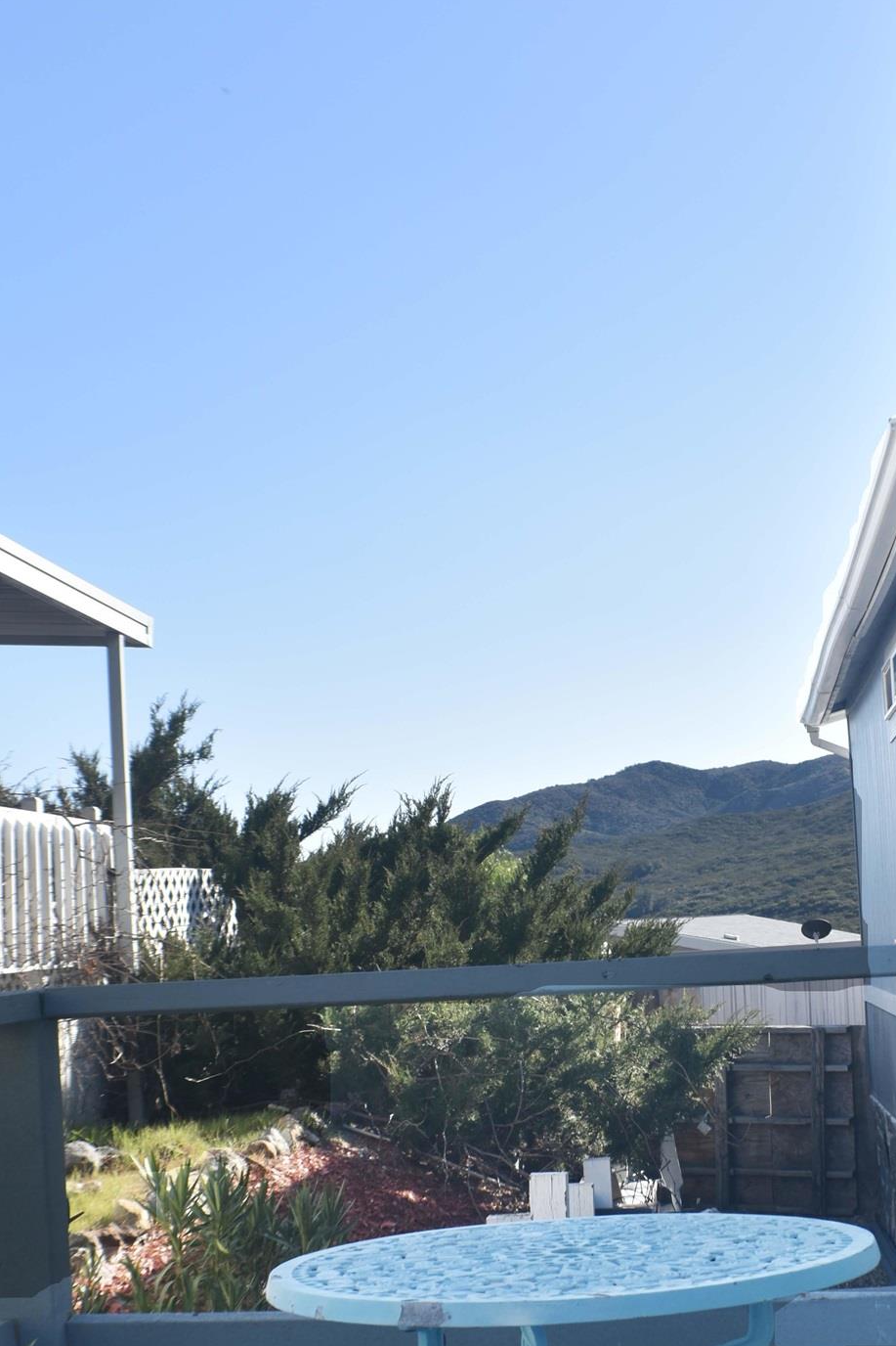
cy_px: 823
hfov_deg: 18.6
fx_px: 2720
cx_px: 624
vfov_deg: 27.7
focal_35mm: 73
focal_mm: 29
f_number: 8
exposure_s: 1/250
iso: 100
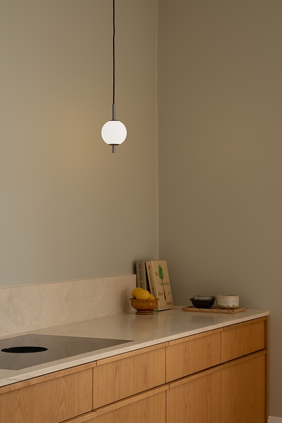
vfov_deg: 27.0
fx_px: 881
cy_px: 212
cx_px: 141
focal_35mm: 75
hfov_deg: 18.2
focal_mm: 75
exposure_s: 1/5
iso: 200
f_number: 13
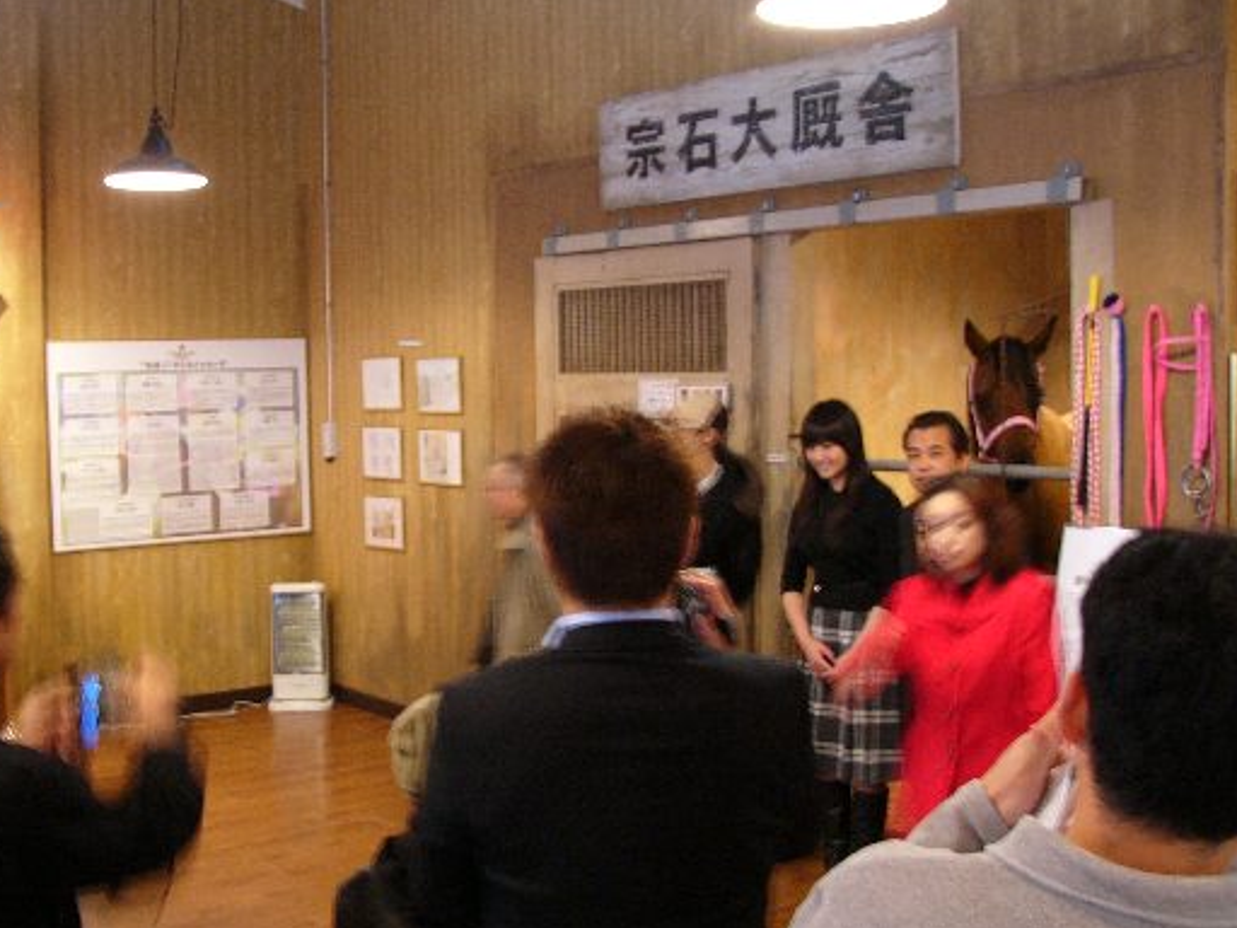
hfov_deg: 41.8
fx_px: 1608
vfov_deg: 32.2
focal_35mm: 45
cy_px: 440
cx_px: 466
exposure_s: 1/4
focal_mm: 6
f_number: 2.8
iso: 100
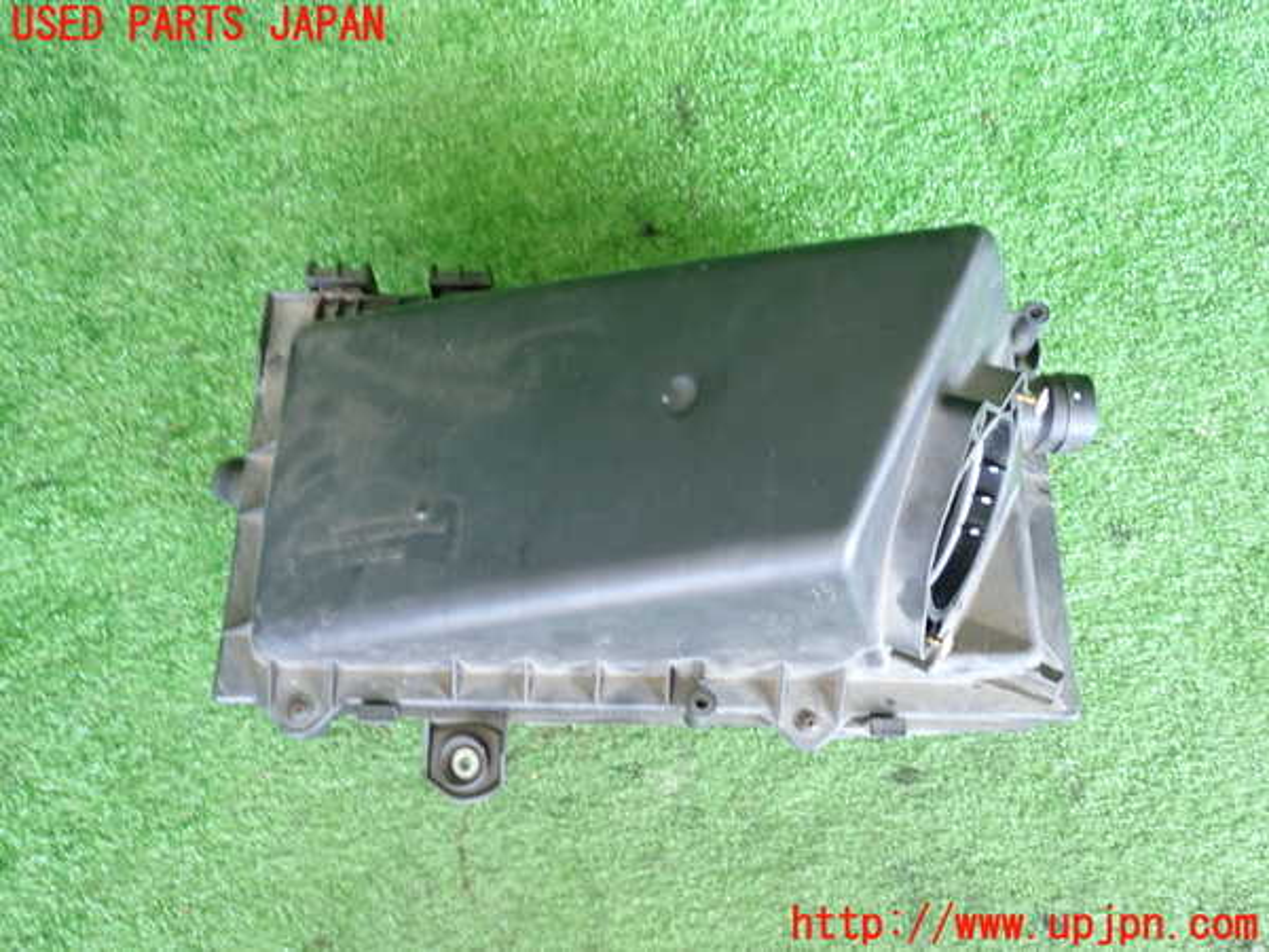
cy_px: 476
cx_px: 634
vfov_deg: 44.2
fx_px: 1173
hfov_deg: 56.8
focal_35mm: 32
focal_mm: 5.79
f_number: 2.4
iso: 320
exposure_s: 1/30
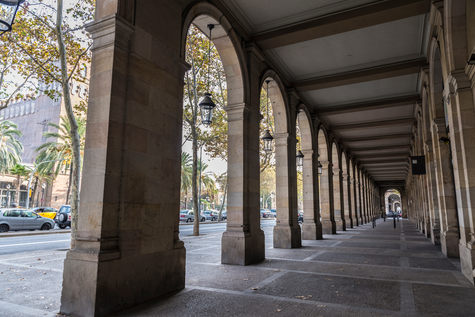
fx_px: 317
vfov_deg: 53.2
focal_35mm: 24
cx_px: 238
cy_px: 158
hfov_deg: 73.7
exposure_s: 1/80
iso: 200
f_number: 6.3
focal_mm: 24
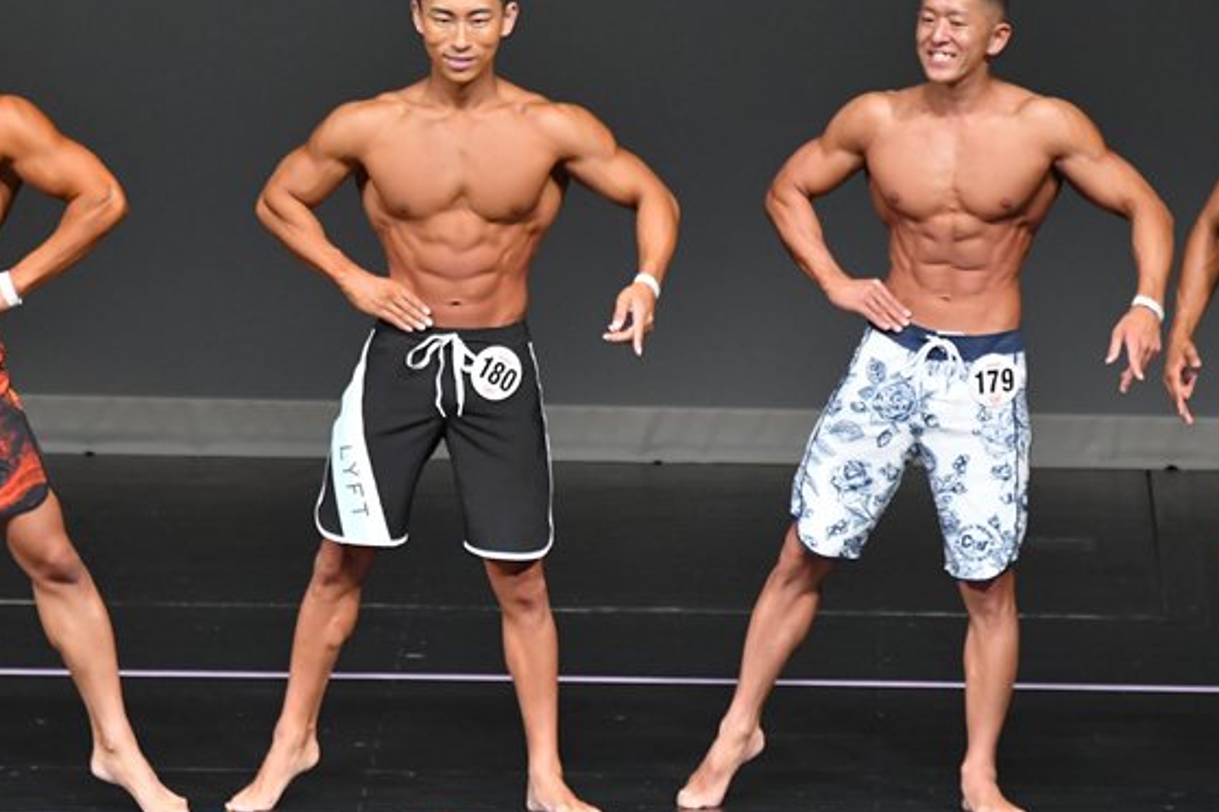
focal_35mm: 437
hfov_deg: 4.7
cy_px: 404
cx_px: 522
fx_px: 14788
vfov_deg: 3.1
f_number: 5.6
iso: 4000
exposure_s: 1/400
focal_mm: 210
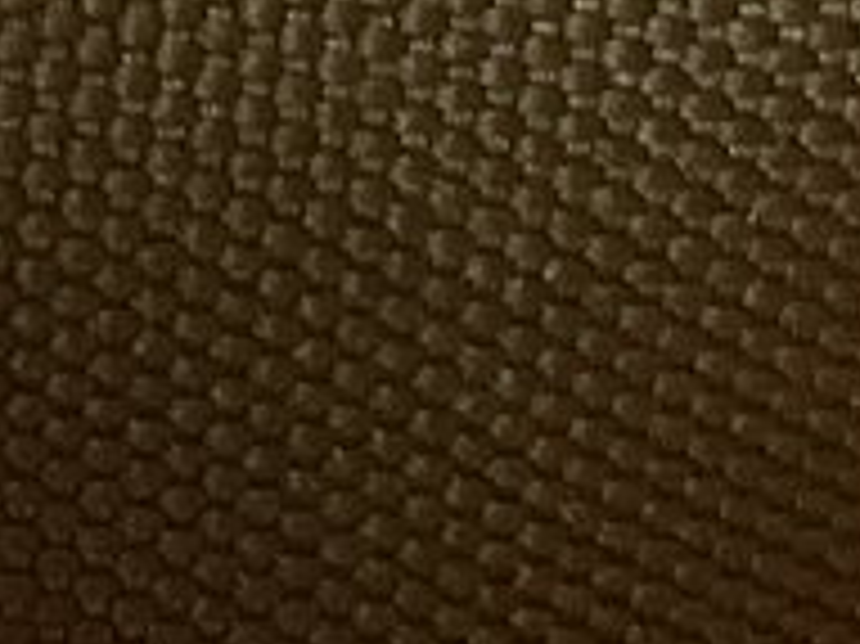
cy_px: -745
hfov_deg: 8.6
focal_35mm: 230
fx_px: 5711
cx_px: 516
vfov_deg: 6.2
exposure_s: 1/60
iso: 200
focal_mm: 3
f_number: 1.8
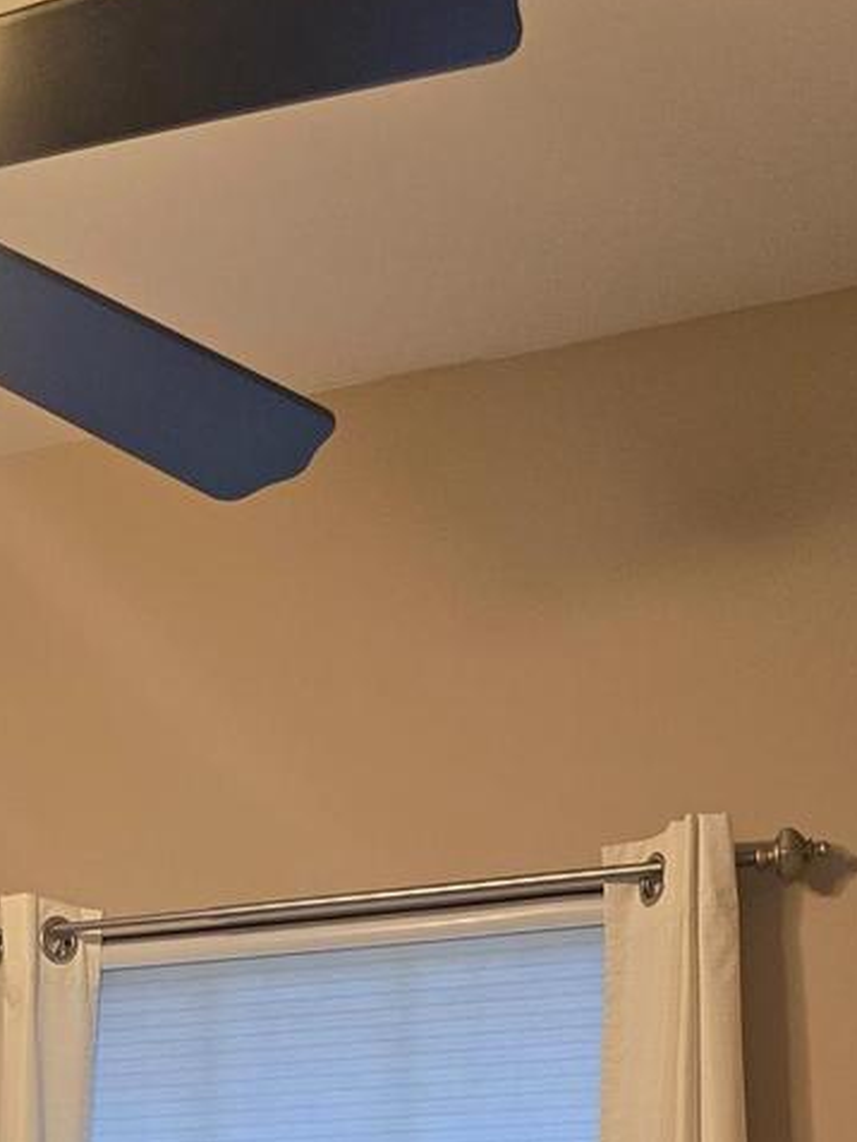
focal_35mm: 74
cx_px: -127
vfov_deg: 23.0
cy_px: 1539
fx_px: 2442
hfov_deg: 19.0
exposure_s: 1/120
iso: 200
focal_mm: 6.3
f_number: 1.7
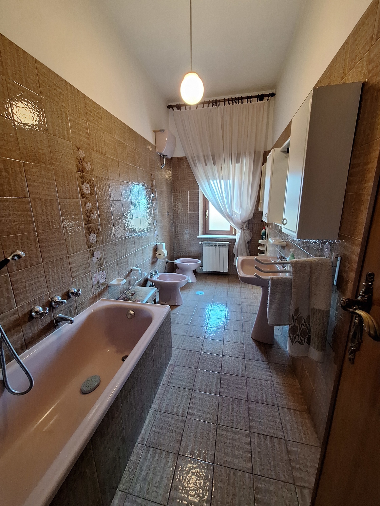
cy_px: 253
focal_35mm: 13
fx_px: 190
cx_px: 190
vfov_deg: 106.2
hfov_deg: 89.9
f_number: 2.2
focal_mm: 1.74
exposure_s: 1/50
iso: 200
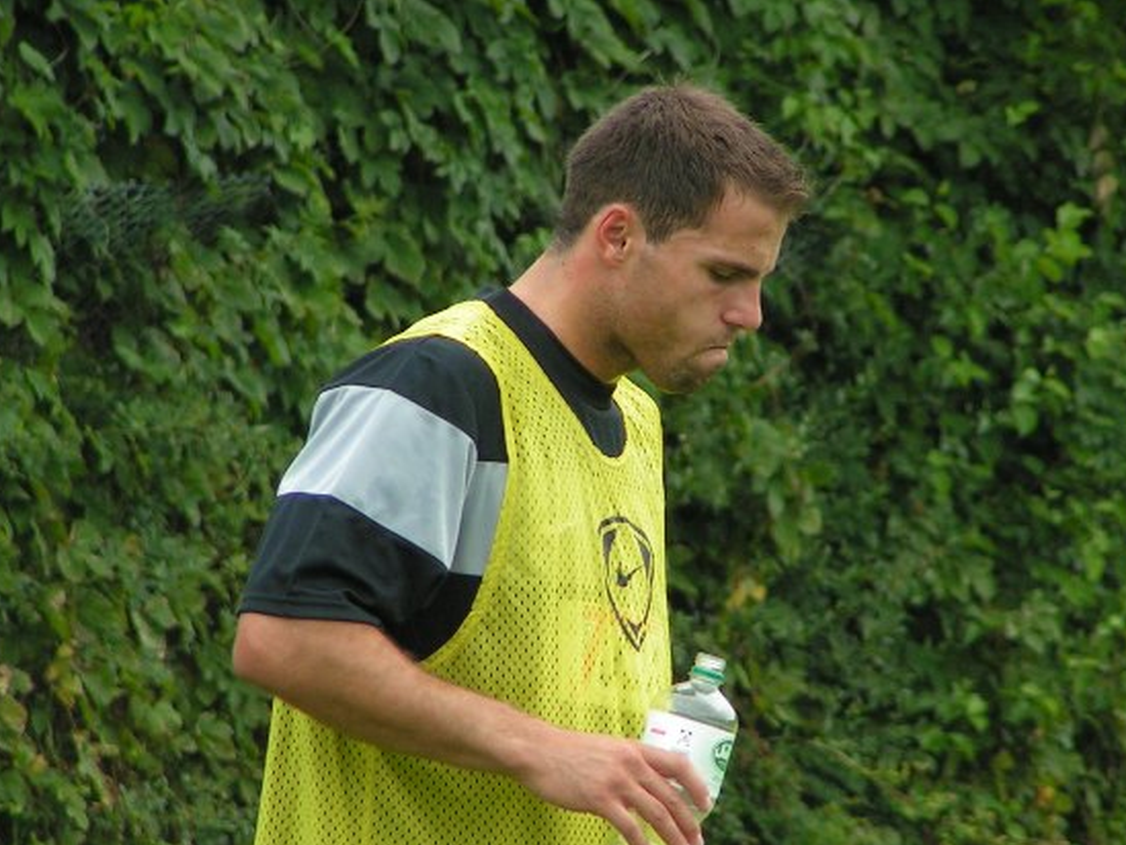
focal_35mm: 554
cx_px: 595
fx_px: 18025
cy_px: 515
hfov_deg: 3.6
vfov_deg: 2.7
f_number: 3.5
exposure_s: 1/400
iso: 100
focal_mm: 58
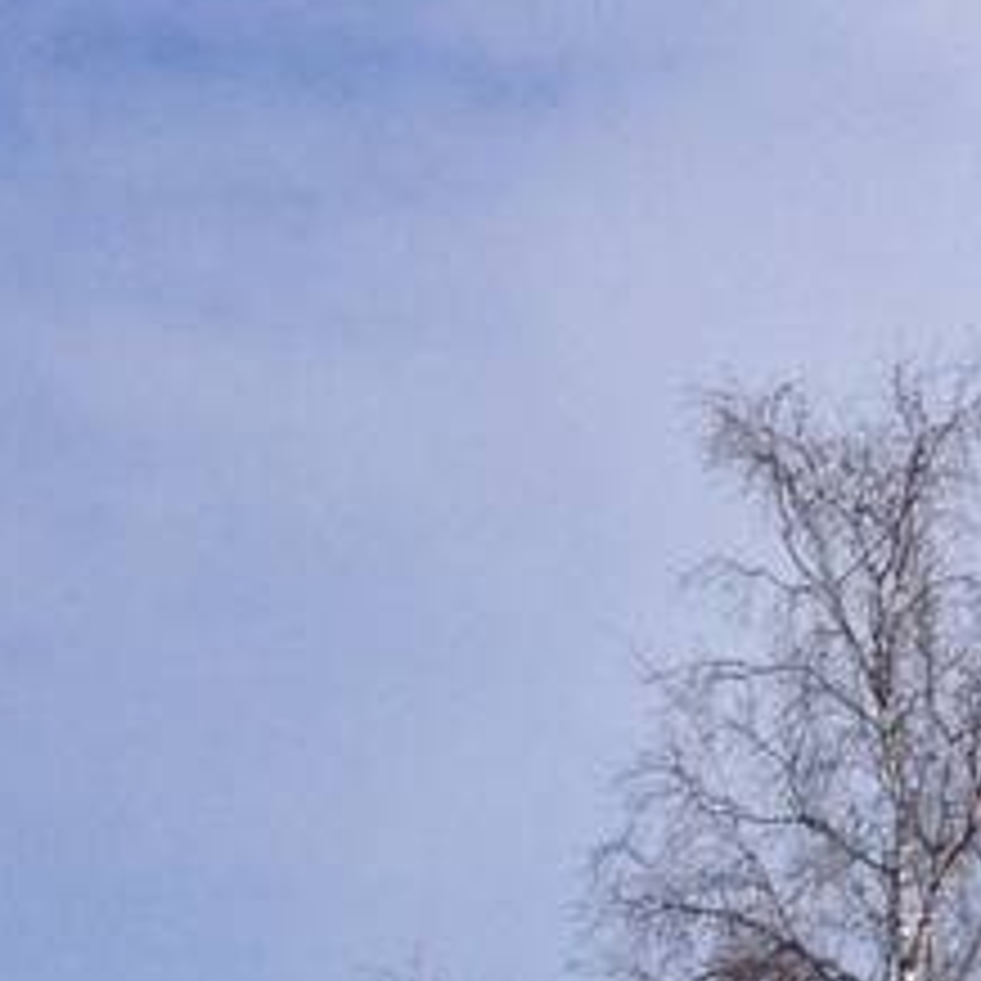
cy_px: 1692
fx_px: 7278
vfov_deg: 7.5
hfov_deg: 7.4
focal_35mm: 227
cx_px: 1998
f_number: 2.4
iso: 50
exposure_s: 1/2907
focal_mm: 4.28
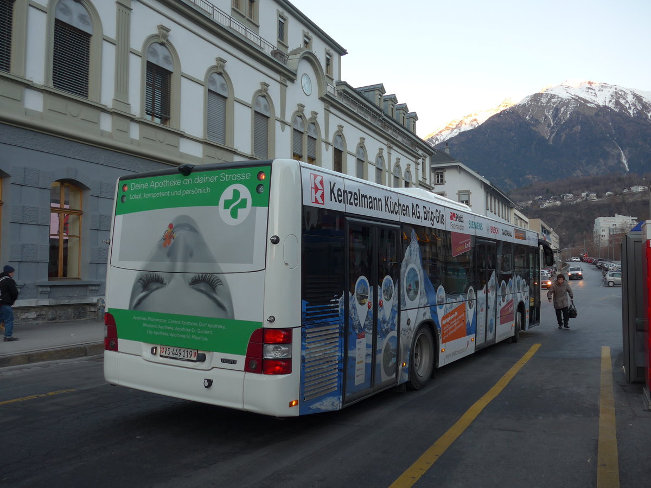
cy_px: 244
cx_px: 326
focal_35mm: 29
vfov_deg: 48.2
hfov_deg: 61.7
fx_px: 545
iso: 80
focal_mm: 6
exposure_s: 1/100
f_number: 2.2
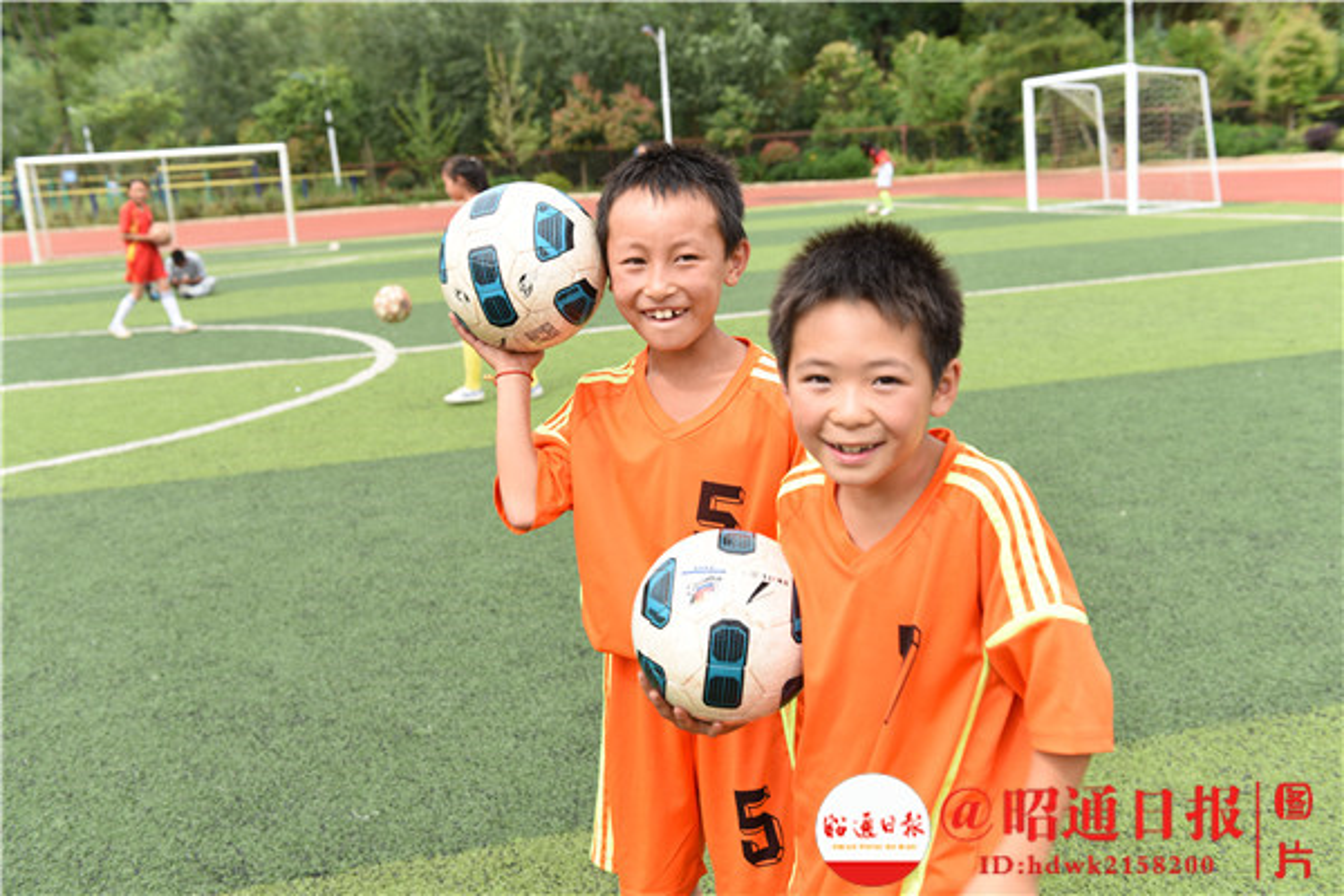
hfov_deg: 50.7
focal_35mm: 38
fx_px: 1419
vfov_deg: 35.1
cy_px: 448
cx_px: 672
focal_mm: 38
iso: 64
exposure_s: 1/160
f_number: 5
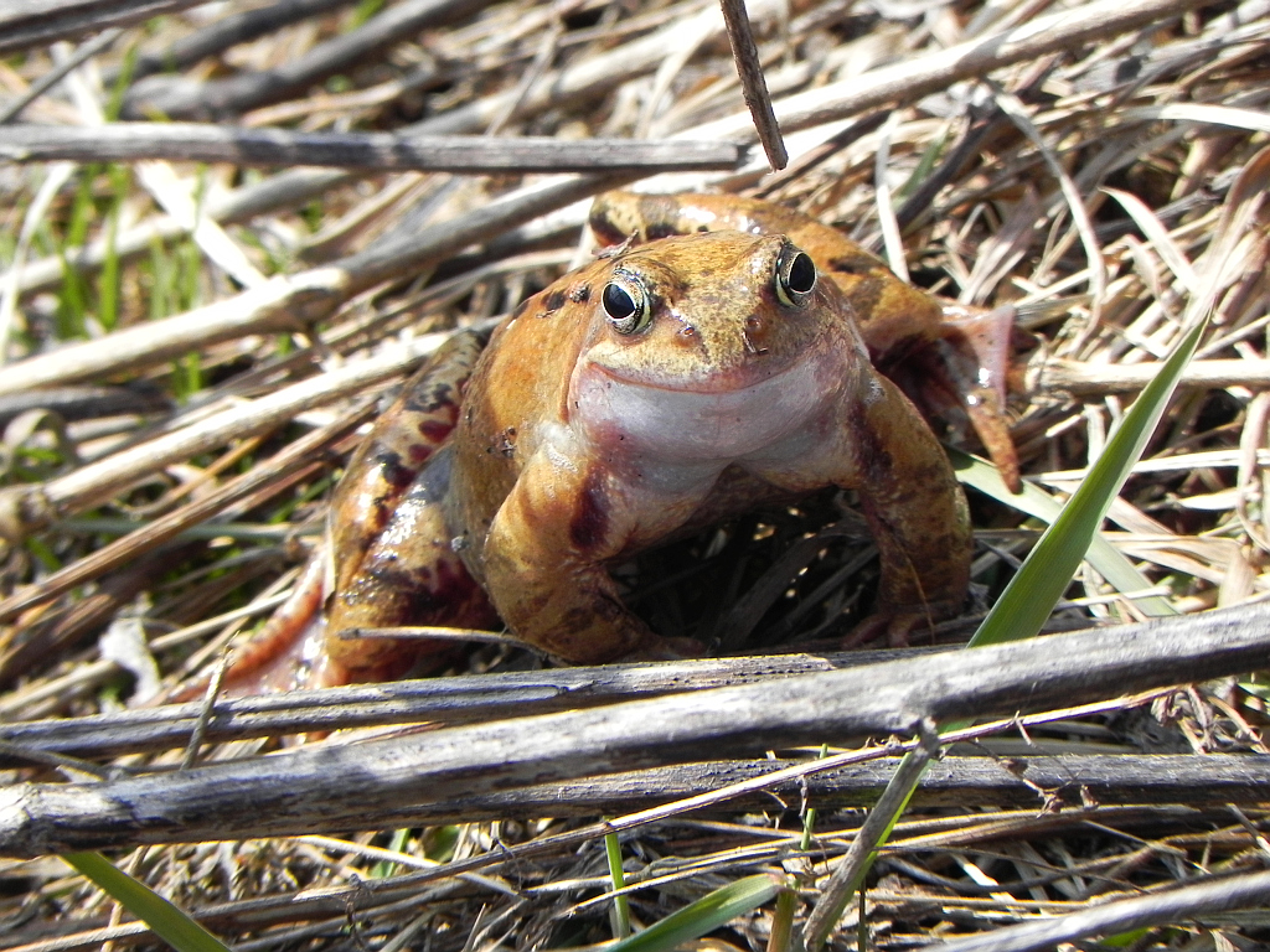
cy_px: 476
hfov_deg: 3.3
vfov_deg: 2.5
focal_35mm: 605
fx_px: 22196
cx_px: 635
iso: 160
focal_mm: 107.6
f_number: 5.6
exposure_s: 1/302
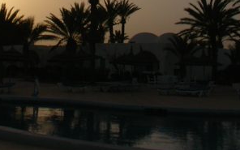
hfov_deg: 19.0
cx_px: 73
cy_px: -32
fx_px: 713
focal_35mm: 109
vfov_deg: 11.8
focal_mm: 7.85
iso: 100
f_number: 7.5
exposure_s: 1/488
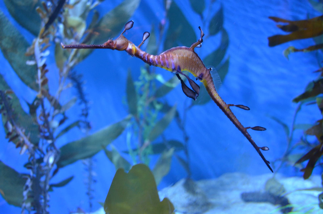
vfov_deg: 36.7
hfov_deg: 53.2
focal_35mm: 36
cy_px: 107
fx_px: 322
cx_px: 162
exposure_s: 1/30
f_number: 4
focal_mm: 24
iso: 1400
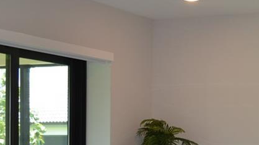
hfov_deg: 19.2
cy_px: 168
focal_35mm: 108
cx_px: 263
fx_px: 742
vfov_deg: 11.0
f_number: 3.5
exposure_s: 1/125
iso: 220
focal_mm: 18
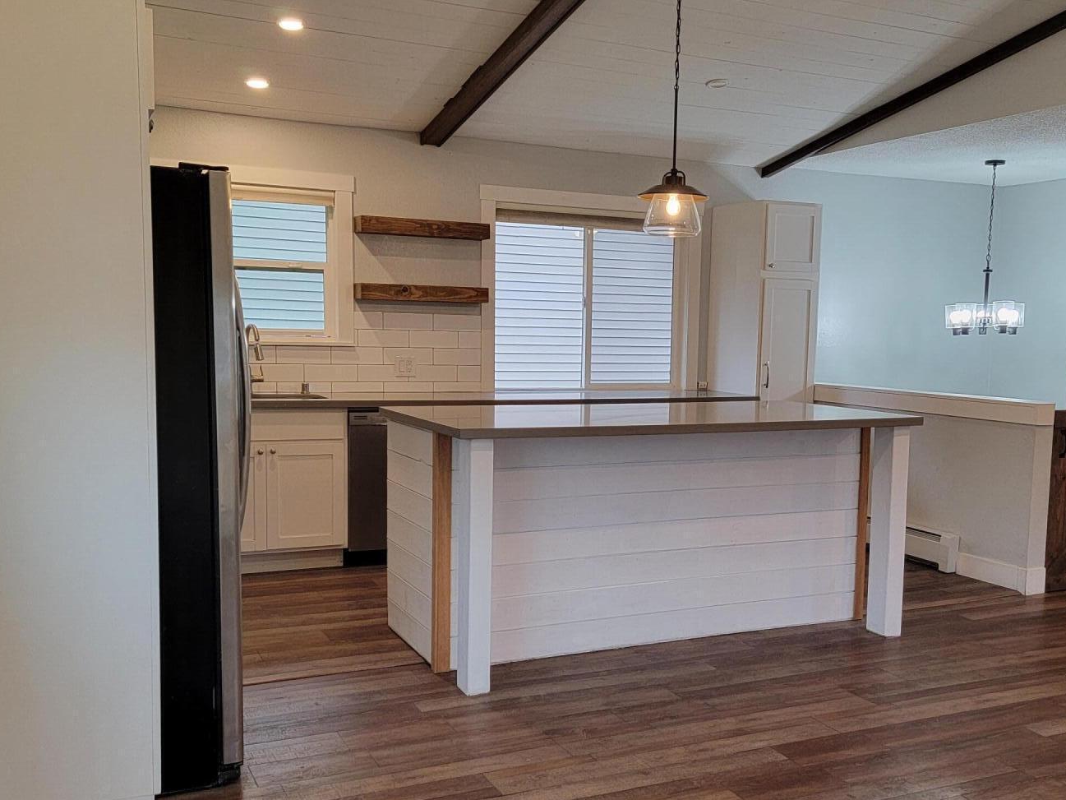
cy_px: 471
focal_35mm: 37
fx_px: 1140
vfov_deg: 38.5
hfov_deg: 49.8
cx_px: 644
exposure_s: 1/120
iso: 250
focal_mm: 6.7
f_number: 1.8
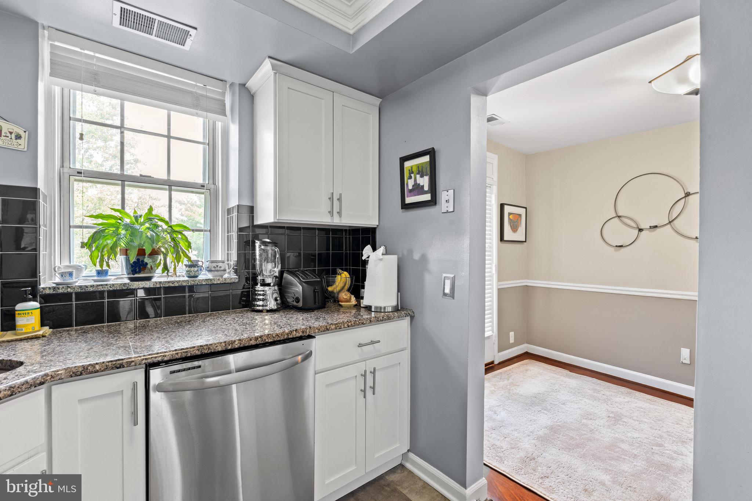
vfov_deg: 73.7
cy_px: 250
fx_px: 334
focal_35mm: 16
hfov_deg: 96.7
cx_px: 376
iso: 800
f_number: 9
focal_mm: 16
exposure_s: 1/2.5
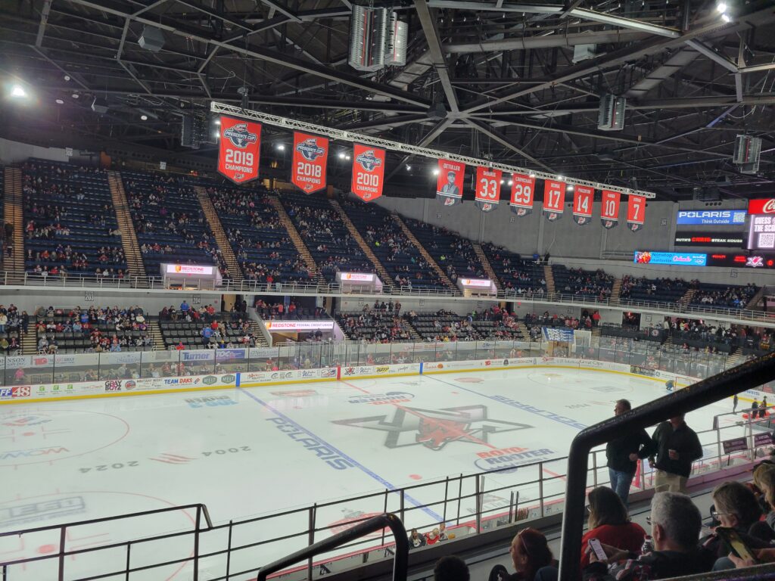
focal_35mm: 26
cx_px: 388
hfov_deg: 67.3
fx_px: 582
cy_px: 290
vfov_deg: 53.1
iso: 160
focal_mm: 5.4
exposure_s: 1/120
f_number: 1.8
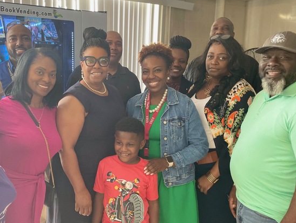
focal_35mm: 38
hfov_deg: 48.5
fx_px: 325
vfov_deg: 37.8
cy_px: 111
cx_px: 112
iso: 200
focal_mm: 4.2
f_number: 1.6
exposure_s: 1/60
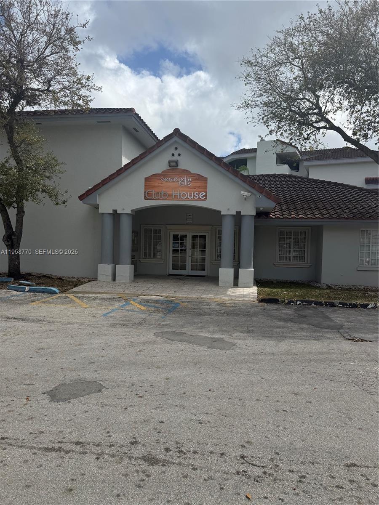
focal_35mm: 24
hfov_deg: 56.8
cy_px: 252
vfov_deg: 71.6
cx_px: 190
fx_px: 350
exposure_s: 1/7353
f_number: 1.78
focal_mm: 6.76
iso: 80
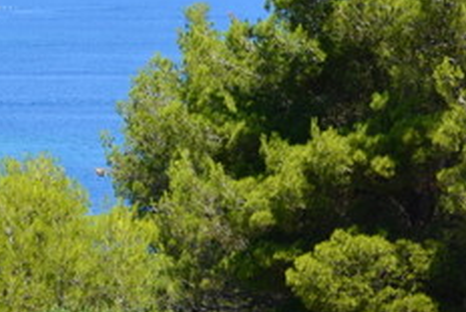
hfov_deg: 8.6
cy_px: 60
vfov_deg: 5.8
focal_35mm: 238
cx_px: 257
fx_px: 3083
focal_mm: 46
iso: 400
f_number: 11
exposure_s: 1/400
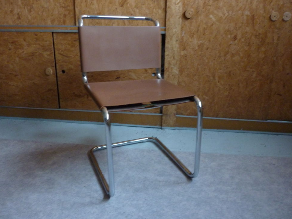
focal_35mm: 34
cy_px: 106
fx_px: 287
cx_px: 144
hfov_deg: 54.0
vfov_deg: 41.8
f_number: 2.8
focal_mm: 5.5
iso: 400
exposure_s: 1/8
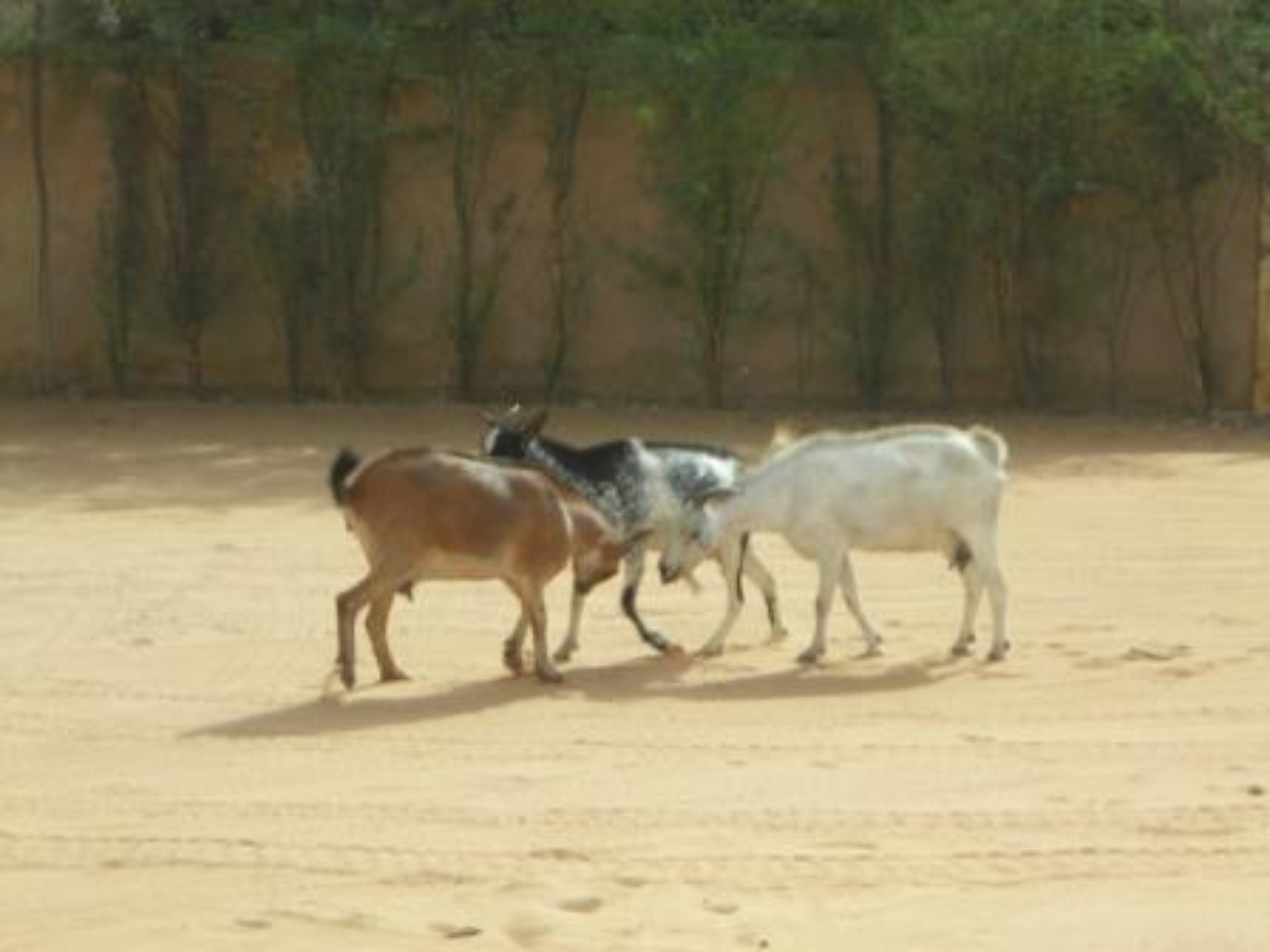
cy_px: 476
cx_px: 635
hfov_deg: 17.0
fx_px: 4256
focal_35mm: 116
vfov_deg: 12.8
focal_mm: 19.2
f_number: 5.3
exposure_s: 1/232
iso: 70
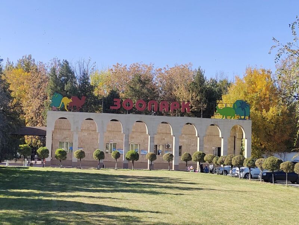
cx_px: 150
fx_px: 216
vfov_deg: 54.9
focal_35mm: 25
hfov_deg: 69.4
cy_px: 112
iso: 50
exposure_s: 1/709
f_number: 1.89
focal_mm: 5.42
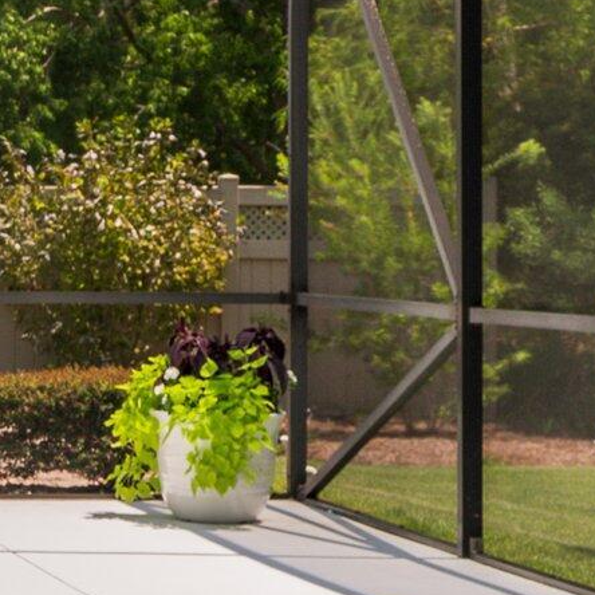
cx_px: -525
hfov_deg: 11.4
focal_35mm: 141
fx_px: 2742
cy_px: 216
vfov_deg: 12.4
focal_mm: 24
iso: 100
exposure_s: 1/80
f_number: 8
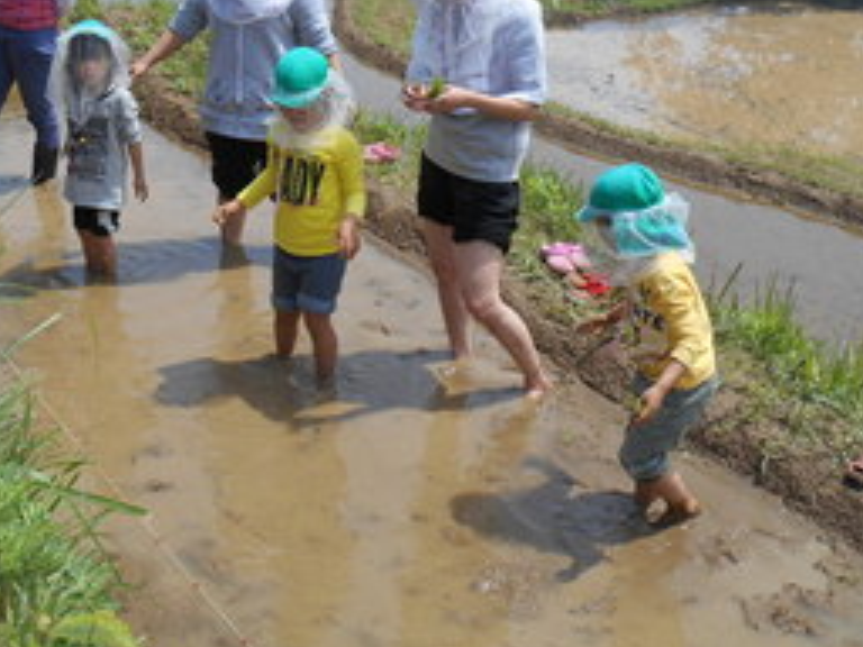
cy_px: 216
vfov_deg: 26.0
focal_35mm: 56
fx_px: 1396
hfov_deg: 34.0
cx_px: 290
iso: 80
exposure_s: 1/640
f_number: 3.9
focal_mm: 7.2
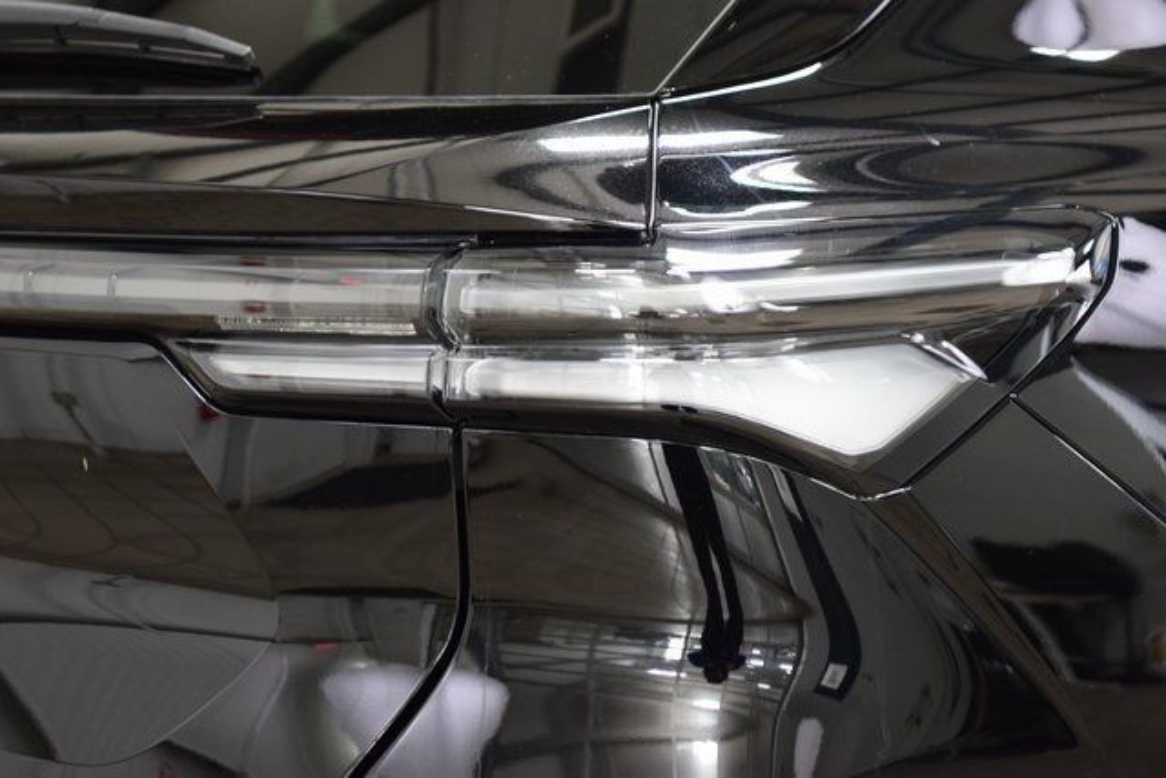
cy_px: 389
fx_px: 2527
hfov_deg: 26.0
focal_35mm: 78
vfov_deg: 17.5
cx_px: 583
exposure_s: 1/60
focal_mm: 52
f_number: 3.2
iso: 1600
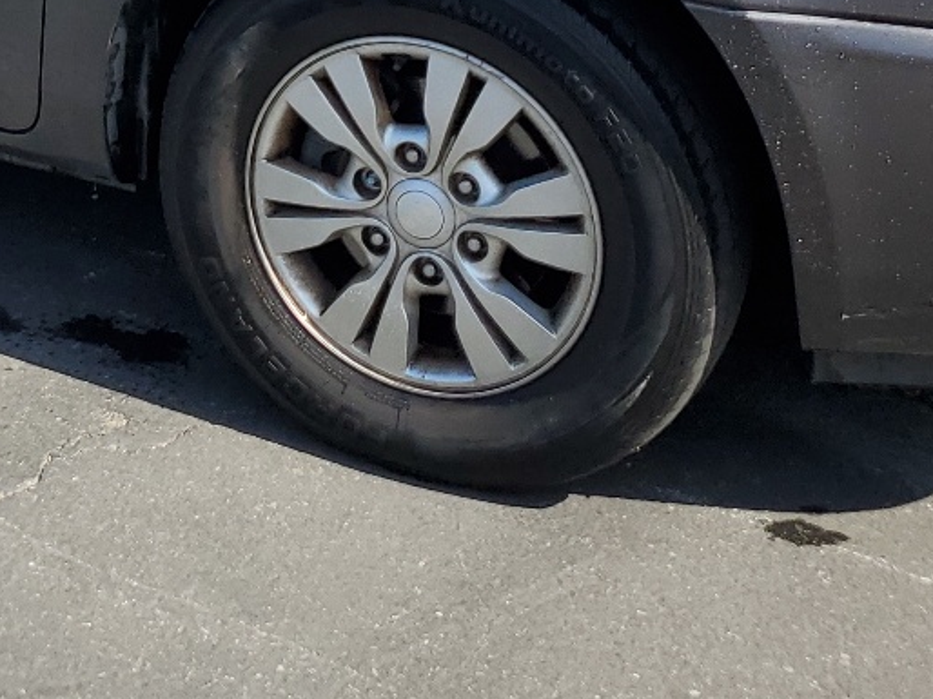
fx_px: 2182
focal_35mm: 81
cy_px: -263
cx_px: -5
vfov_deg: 16.9
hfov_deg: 23.1
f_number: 1.5
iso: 50
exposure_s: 1/1667
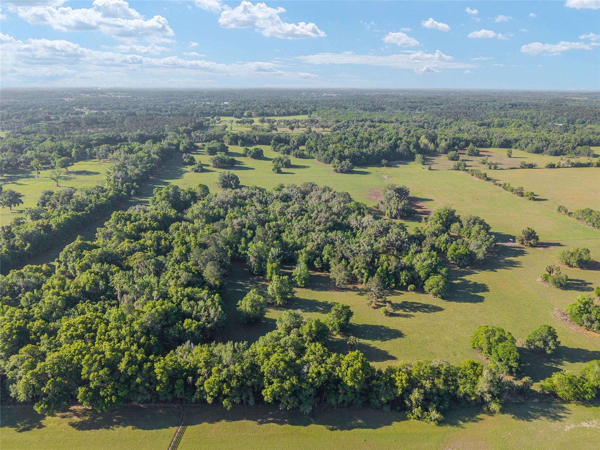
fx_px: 416
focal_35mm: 24
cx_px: 300
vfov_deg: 56.8
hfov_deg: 71.6
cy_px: 225
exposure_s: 1/2500
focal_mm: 8.67
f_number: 1.8
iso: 240
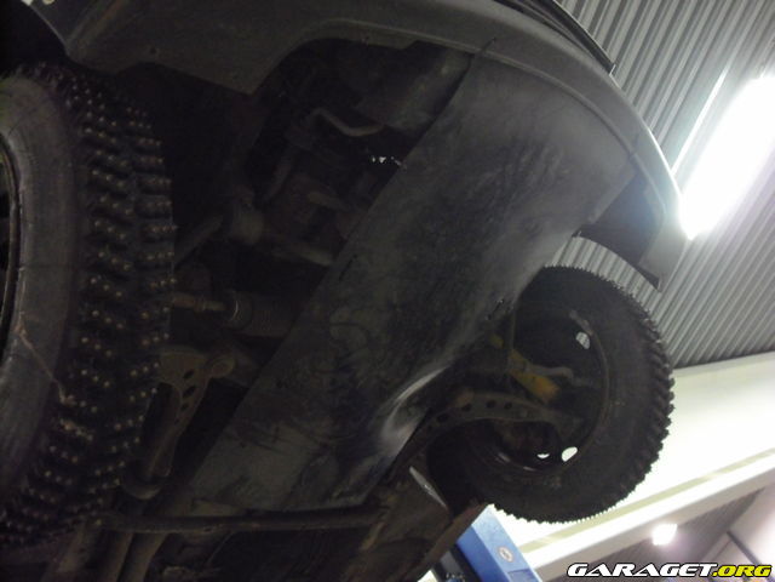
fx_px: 828
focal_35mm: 37
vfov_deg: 38.7
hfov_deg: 50.1
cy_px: 291
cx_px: 388
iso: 800
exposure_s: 1/10
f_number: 2.7
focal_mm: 6.2
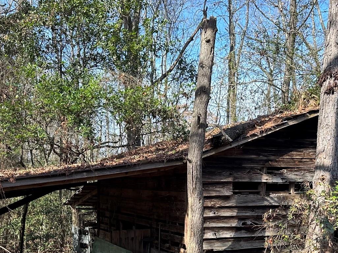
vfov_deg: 29.0
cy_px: 229
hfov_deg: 39.6
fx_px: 469
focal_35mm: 48
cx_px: 179
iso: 80
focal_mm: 6.86
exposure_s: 1/634
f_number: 1.78
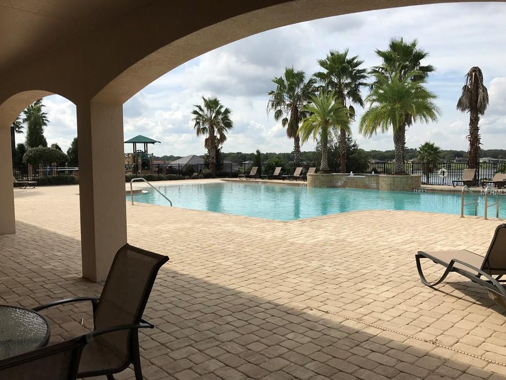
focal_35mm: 29
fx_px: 424
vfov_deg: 48.2
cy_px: 193
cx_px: 250
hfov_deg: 61.7
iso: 20
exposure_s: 1/3831
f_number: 1.8
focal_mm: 3.99
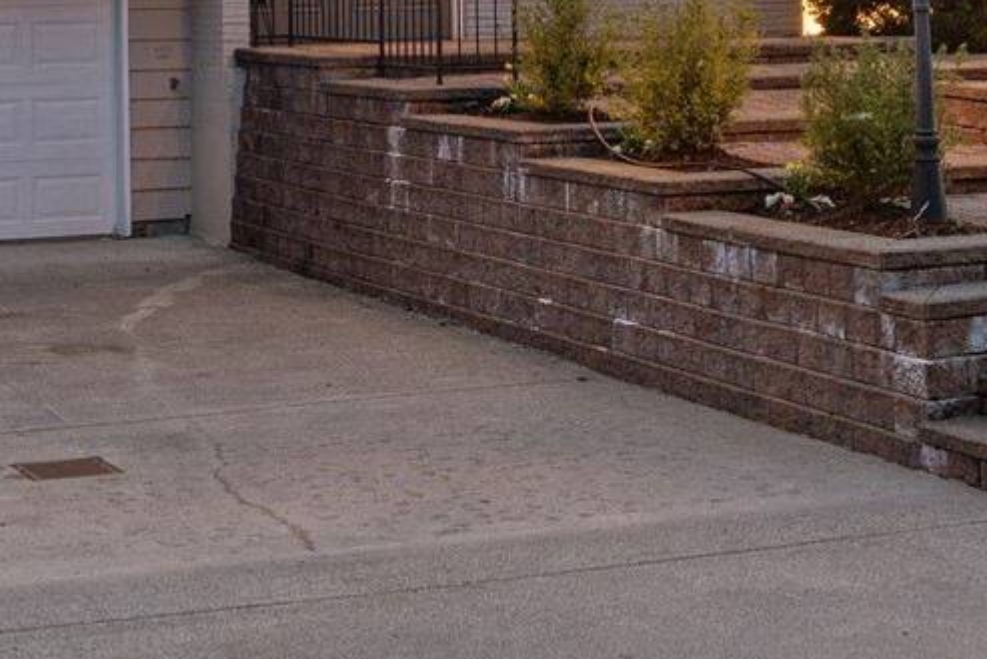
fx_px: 2358
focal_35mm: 86
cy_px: -37
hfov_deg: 23.5
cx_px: 321
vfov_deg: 15.5
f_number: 9
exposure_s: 3.2
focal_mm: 25
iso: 320
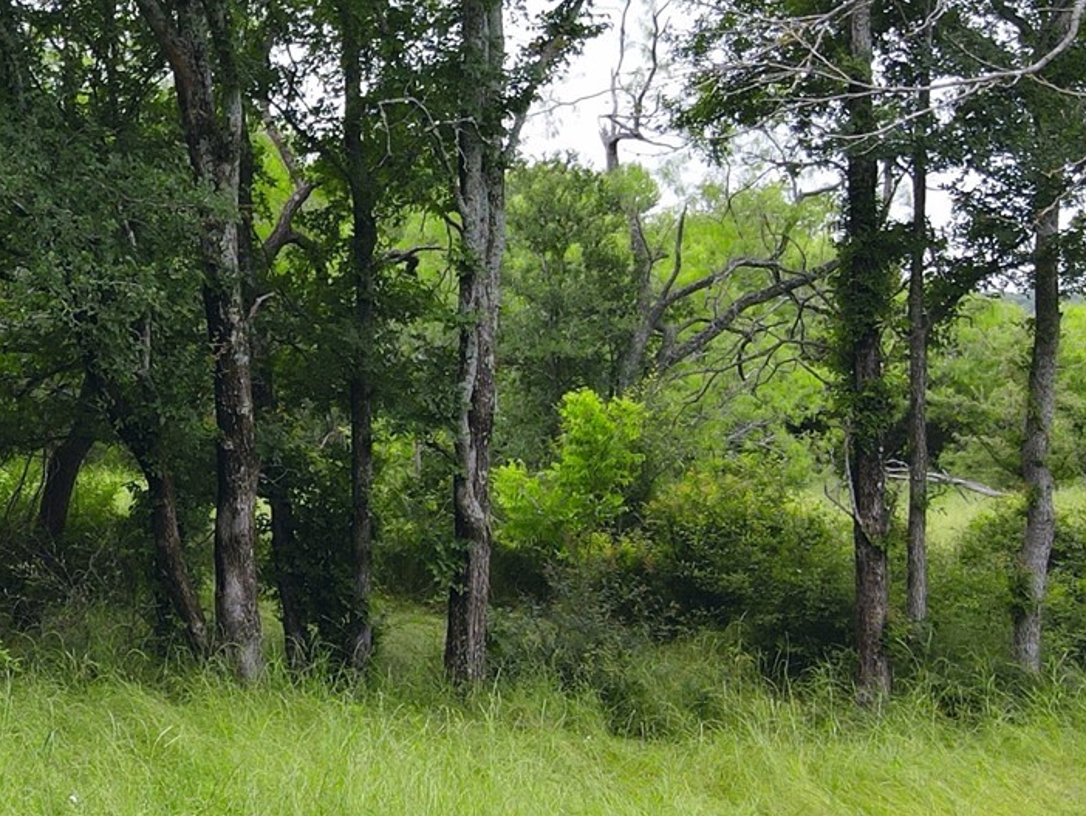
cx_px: -46
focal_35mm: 70
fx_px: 2197
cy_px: 376
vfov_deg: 21.0
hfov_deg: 26.1
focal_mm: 4.5
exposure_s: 1/200
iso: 100
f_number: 2.8
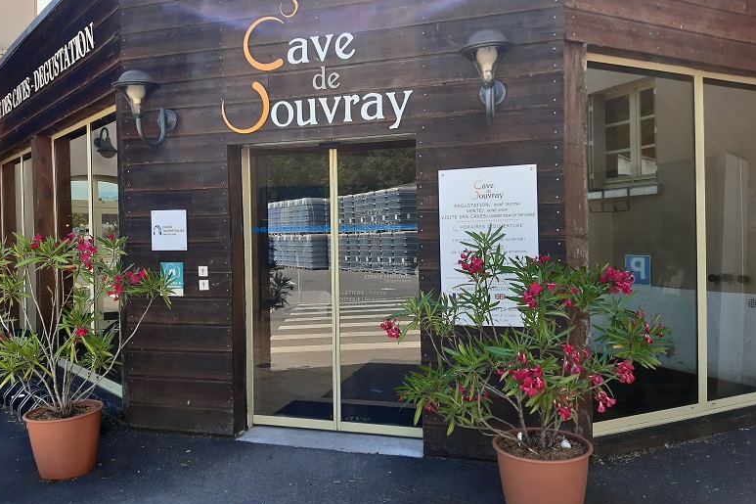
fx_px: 588
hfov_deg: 65.5
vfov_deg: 46.4
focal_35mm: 28
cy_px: 247
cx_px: 368
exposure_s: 1/299
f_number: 1.7
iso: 40
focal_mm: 3.92
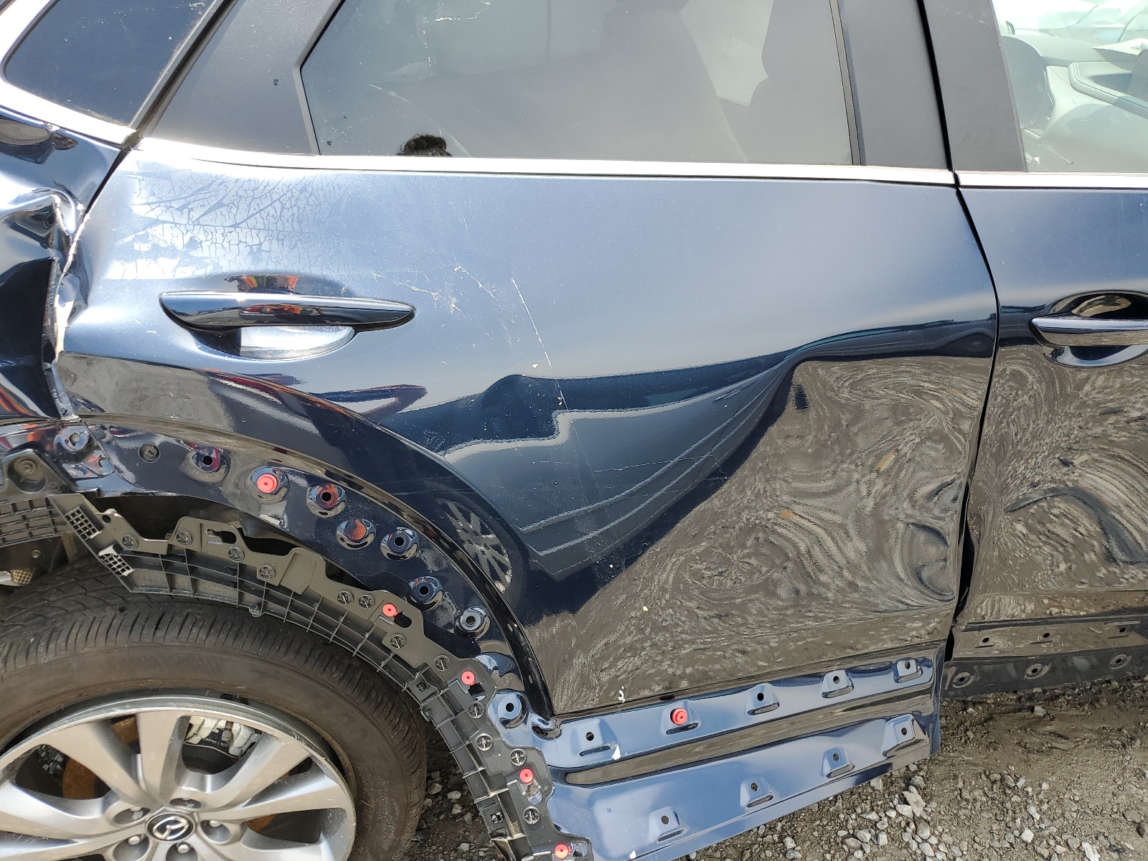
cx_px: 574
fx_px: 862
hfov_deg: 67.3
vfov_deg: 53.1
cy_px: 430
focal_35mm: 26
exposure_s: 1/476
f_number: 1.5
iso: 50
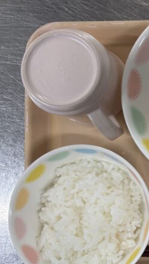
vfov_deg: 42.0
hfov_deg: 20.7
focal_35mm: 49
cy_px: 144
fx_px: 344
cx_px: 225
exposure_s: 1/120
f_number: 1.6
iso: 125
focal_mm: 5.96
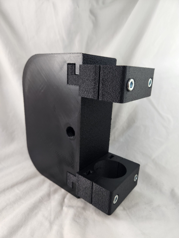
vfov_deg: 73.9
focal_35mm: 23
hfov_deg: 58.9
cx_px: 90
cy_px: 119
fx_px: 159
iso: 50
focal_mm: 5.4
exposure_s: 1/100
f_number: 1.8
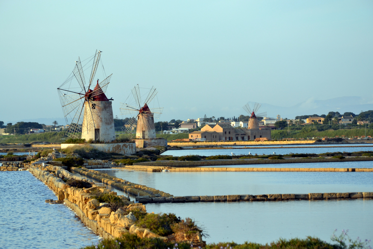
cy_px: 124
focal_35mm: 158
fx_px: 1632
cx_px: 186
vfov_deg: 8.7
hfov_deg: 13.0
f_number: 13
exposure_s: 1/160
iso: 200
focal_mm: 105
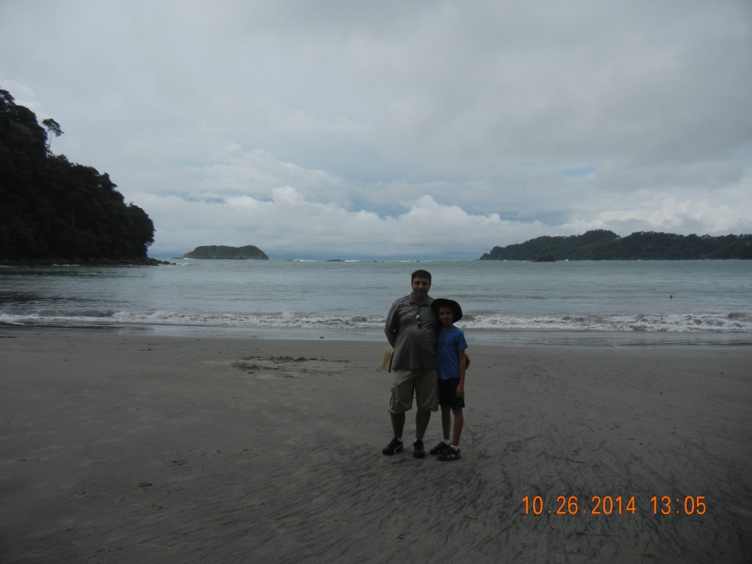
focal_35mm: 30
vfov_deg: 46.8
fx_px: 652
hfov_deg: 60.0
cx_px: 376
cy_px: 282
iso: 160
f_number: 7
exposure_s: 1/1132
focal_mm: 5.4
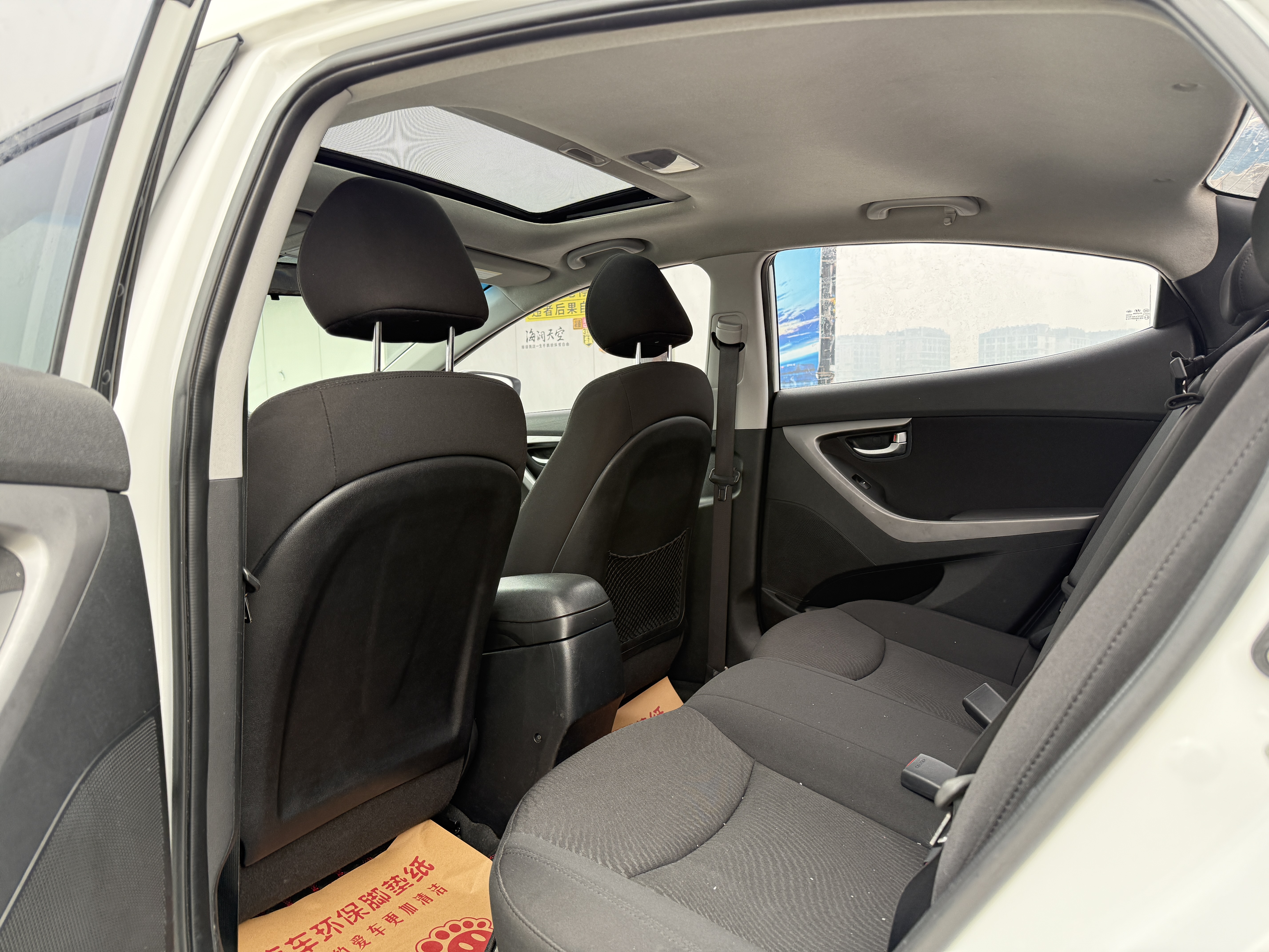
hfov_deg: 71.6
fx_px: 880
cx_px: 634
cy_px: 476
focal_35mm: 24
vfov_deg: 56.8
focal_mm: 6.76
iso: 200
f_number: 1.78
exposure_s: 1/109
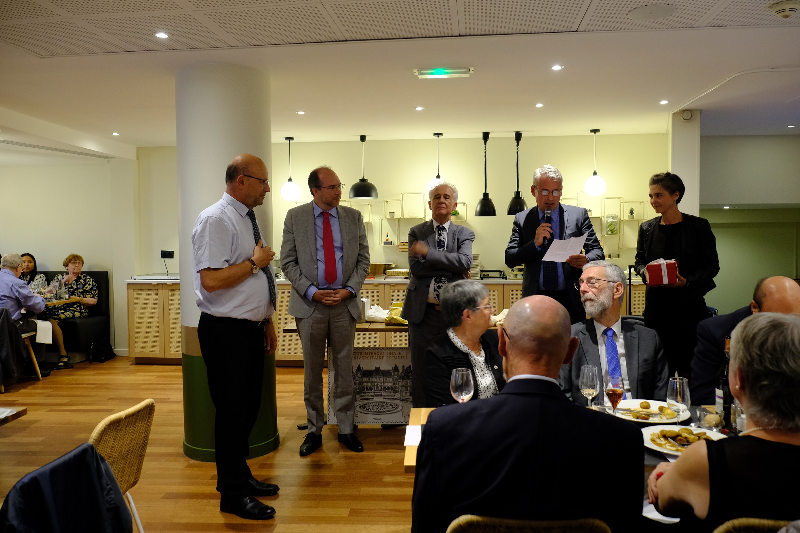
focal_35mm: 29
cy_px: 266
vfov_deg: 45.0
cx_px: 400
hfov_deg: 63.7
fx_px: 644
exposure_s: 1/20
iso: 1600
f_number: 5
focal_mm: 19
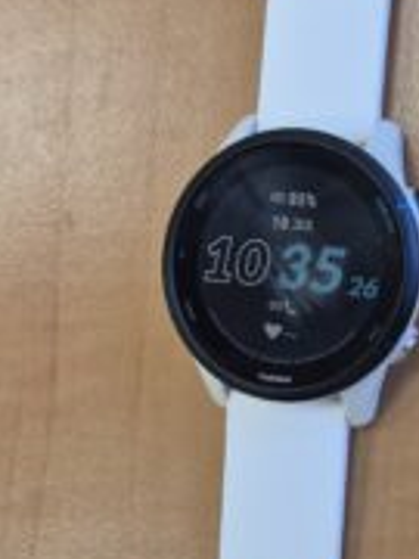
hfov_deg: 22.6
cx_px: 331
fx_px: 1033
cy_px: 289
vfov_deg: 30.3
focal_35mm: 64
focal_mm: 5.4
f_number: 1.8
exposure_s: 1/100
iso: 80
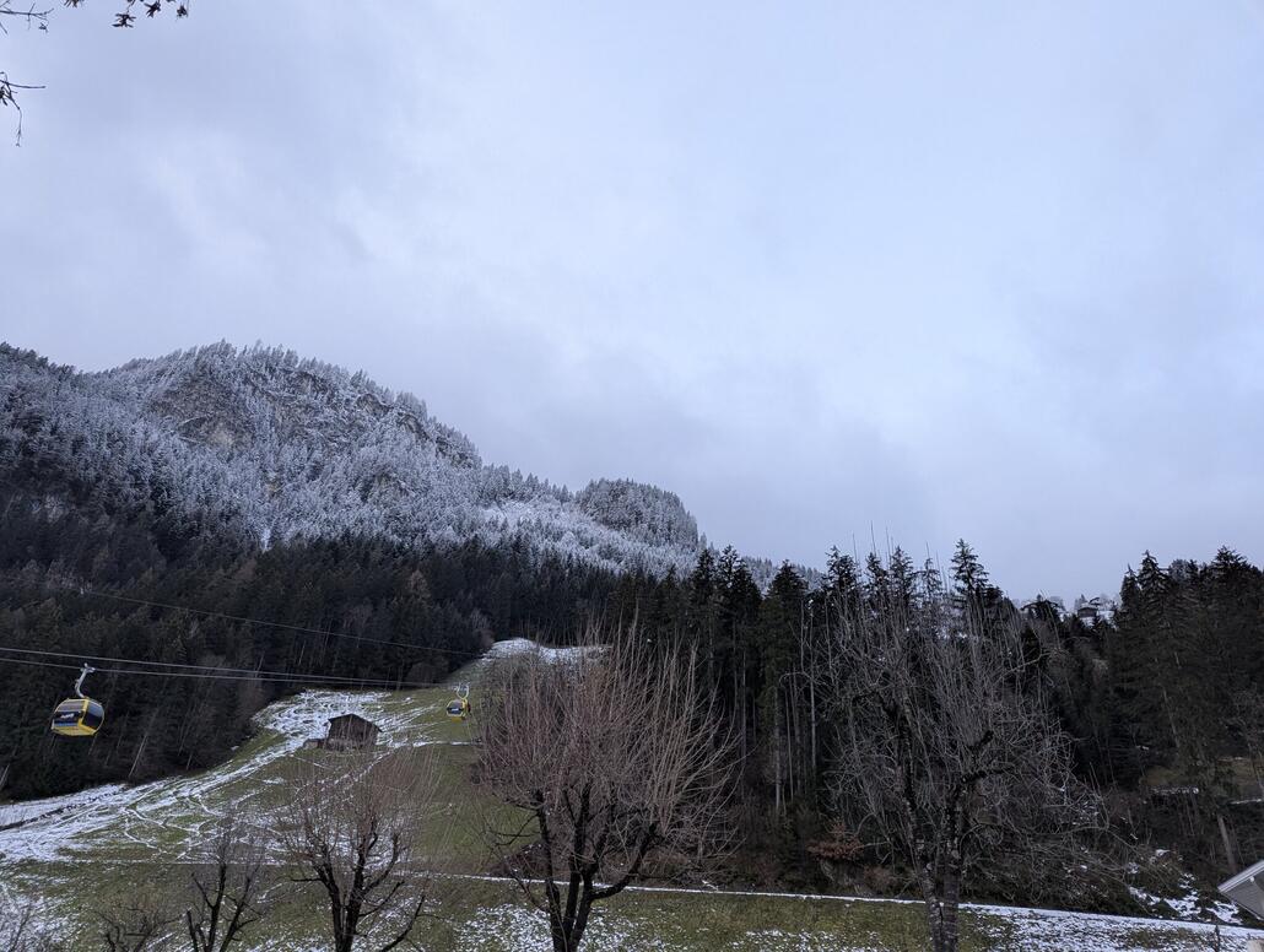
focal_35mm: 24
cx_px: 632
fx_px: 878
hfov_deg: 71.5
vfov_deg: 57.0
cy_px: 476
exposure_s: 1/71
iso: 55
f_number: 1.85
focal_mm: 6.81
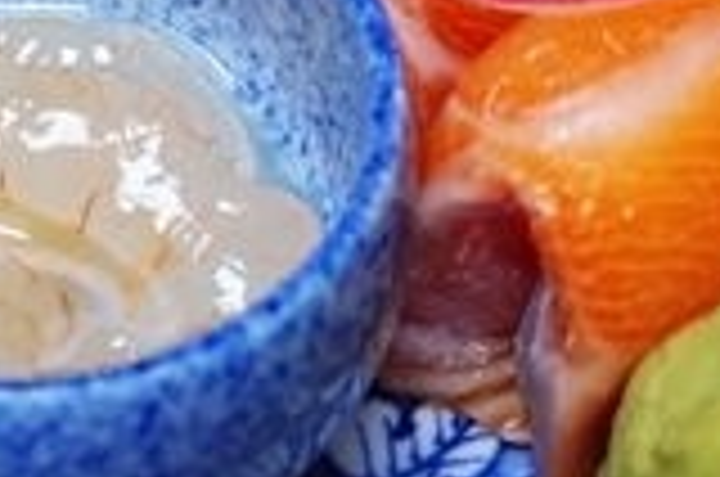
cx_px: 18
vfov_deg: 10.9
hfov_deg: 16.5
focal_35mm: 122
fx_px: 2435
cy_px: -160
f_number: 3.2
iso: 125
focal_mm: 11.06
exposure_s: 1/40
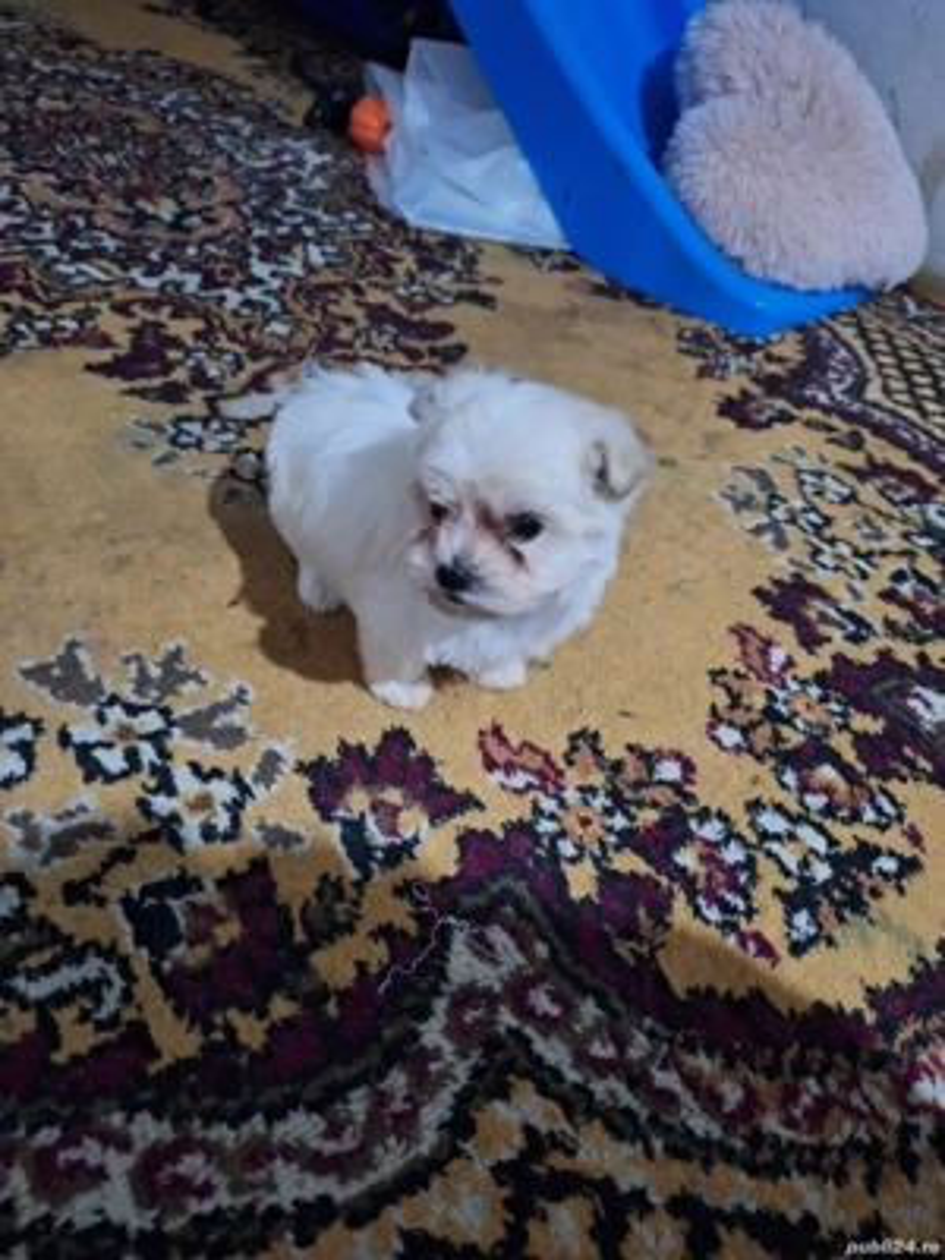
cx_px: 472
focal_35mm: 23
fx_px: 837
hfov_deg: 58.9
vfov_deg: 73.9
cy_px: 630
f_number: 1.8
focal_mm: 5.54
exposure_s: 1/20
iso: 640
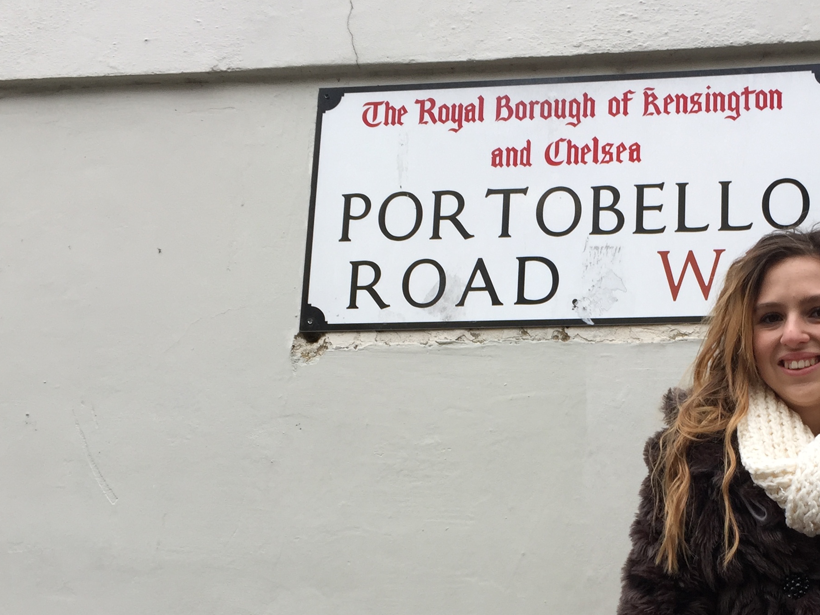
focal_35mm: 53
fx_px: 1255
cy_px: 493
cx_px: 612
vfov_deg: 27.0
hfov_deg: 35.4
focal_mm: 4.15
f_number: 2.2
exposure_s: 1/111
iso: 32
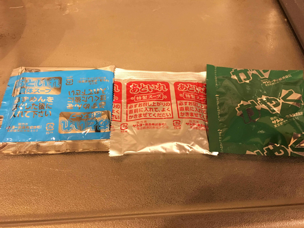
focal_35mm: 29
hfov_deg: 61.7
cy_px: 114
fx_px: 255
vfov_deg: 48.2
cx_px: 152
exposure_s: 1/17
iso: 200
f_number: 2.2
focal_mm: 4.15
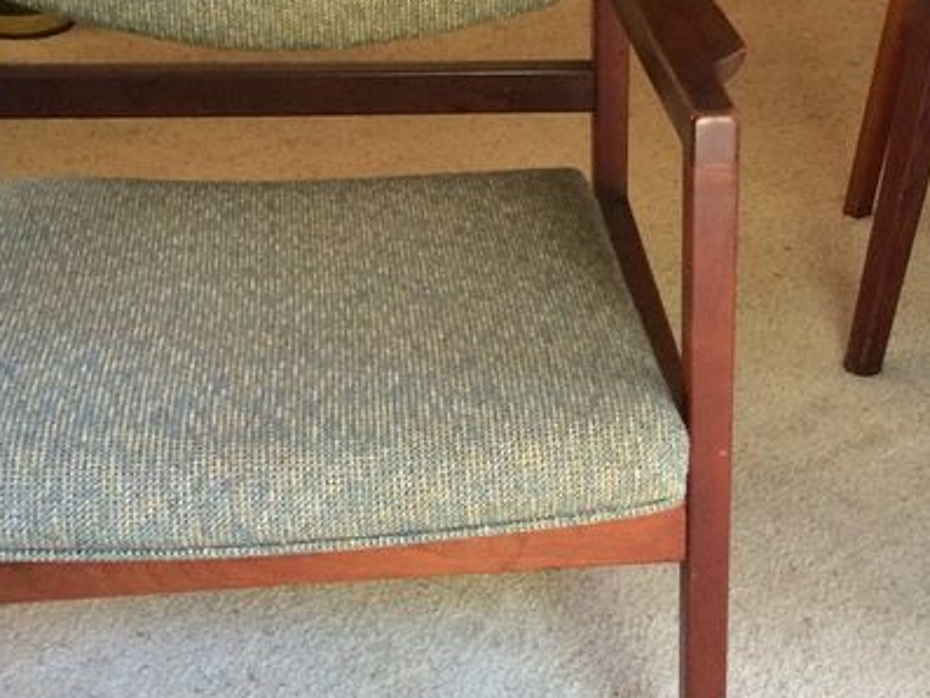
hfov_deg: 28.1
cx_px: 696
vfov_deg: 21.6
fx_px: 1827
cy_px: 353
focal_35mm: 68
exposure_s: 1/30
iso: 200
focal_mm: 4.12
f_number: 2.2
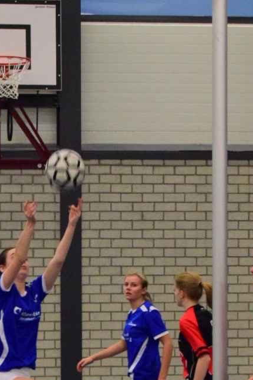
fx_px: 1401
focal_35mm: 133
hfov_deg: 10.3
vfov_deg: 15.3
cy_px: 305
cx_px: 59
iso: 5000
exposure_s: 1/200
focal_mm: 55
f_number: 7.1
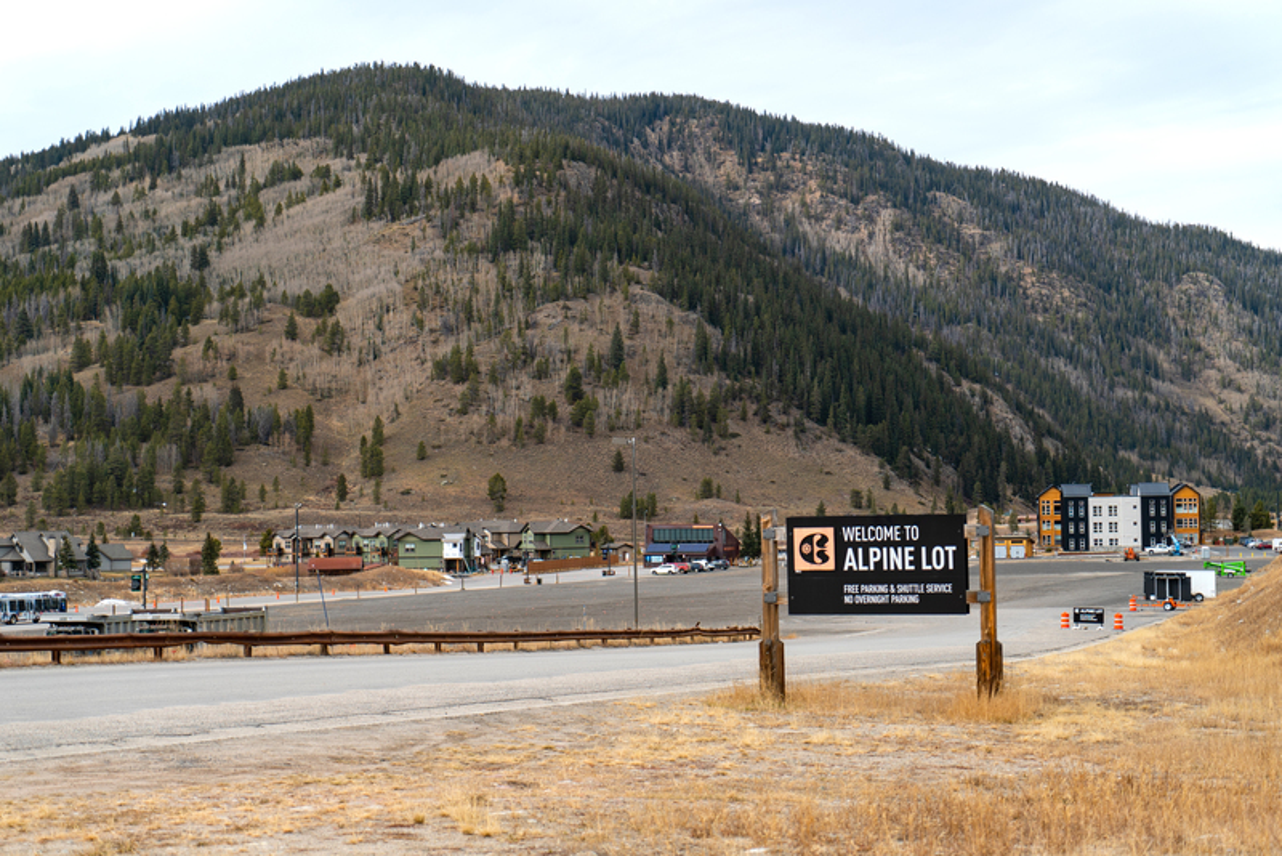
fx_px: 2351
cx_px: 641
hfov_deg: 30.5
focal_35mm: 66
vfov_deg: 20.6
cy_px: 428
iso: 100
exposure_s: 1/500
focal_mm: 66
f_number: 4
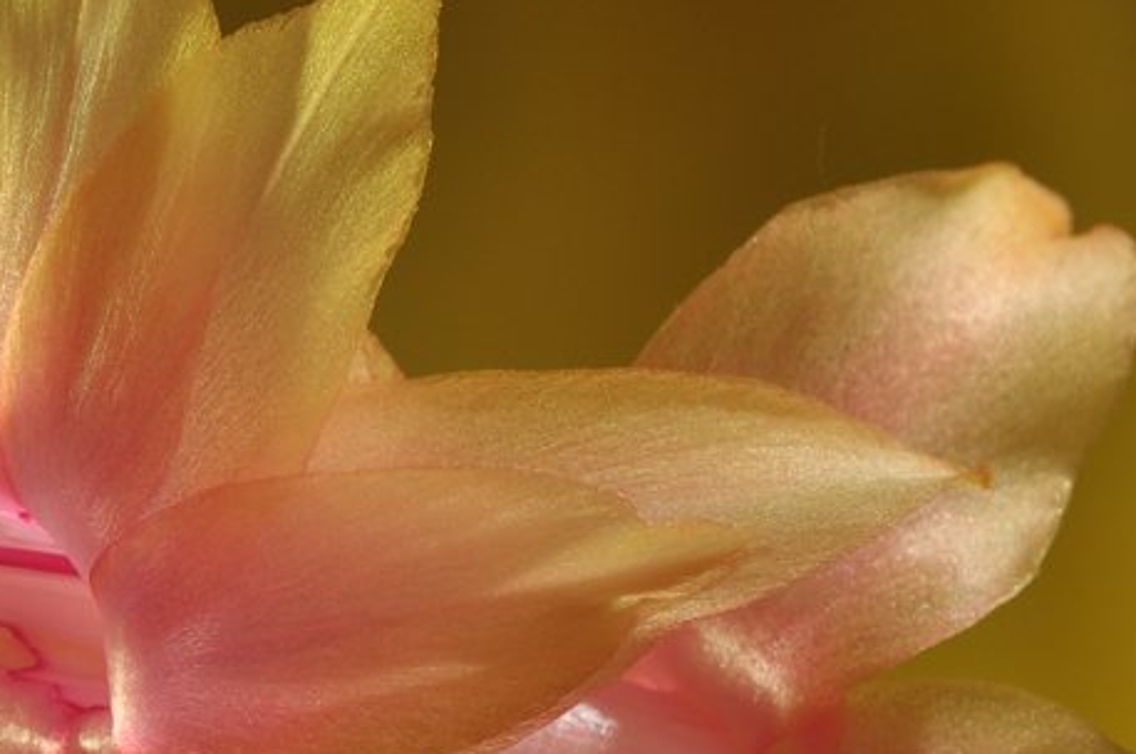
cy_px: 518
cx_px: -97
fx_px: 6554
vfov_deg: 6.6
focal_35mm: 208
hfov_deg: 9.8
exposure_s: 1/1.6
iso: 200
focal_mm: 62
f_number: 11
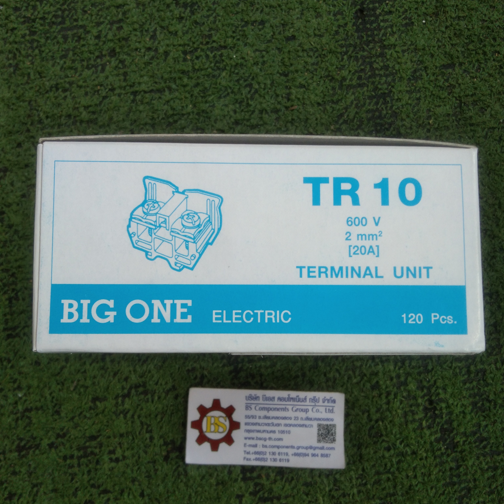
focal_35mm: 36
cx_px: 252
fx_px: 593
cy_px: 271
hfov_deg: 46.0
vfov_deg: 46.0
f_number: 2.2
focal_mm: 3.65
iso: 86
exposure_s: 1/50
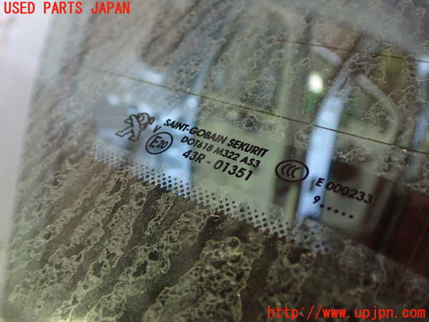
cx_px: 214
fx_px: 471
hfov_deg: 49.0
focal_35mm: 38
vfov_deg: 37.7
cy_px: 161
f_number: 2.7
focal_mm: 6.83
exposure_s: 1/20
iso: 800
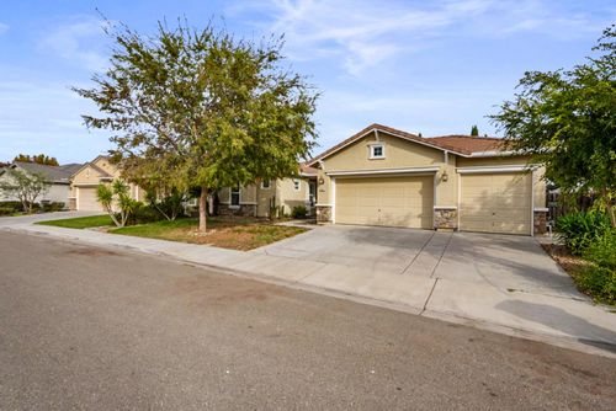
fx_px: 274
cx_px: 308
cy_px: 206
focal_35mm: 16
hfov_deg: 96.7
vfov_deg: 73.8
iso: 160
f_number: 8
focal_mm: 16
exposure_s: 1/250
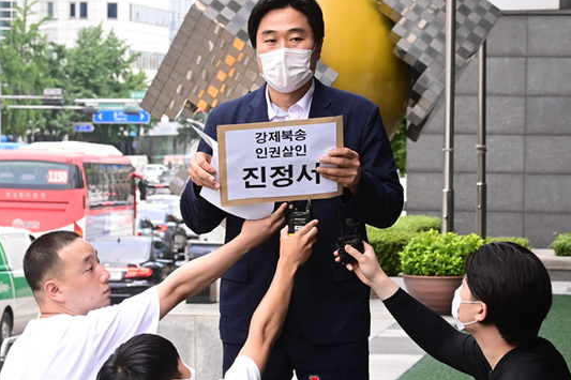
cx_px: 288
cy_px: 207
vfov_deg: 14.2
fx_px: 1522
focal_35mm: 96
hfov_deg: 21.2
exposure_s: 1/400
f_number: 8
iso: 1000
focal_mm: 80
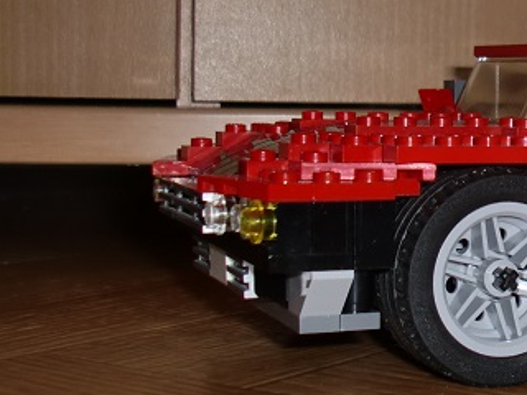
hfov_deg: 20.2
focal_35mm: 90
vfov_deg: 16.4
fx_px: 1370
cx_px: 652
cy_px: 142
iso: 64
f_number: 2.8
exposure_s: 1/30
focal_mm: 6.3
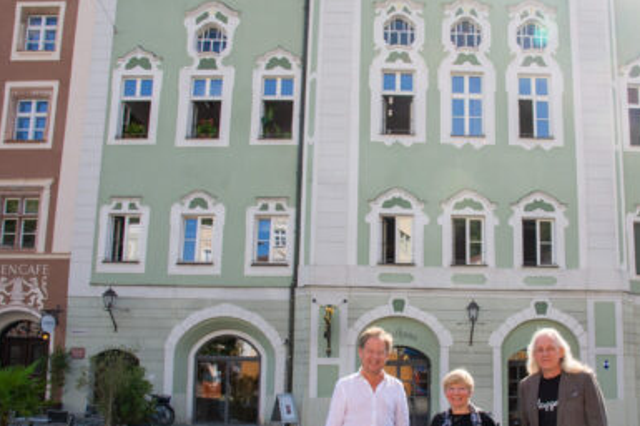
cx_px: 417
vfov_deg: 33.4
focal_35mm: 40
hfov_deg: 48.1
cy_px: 251
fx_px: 707
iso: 500
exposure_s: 1/500
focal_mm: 17
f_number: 8
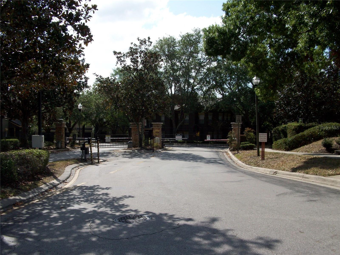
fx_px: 334
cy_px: 128
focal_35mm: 34
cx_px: 170
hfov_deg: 54.0
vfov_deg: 41.8
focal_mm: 5.7
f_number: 5.5
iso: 64
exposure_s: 1/370
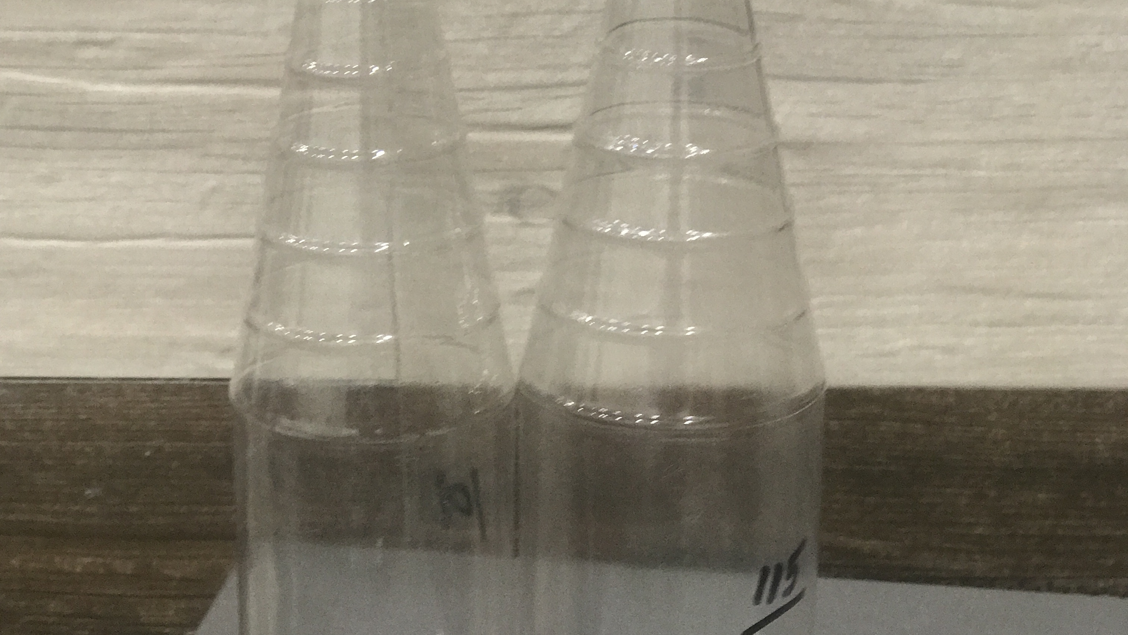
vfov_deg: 14.6
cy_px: 316
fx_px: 2483
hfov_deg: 25.6
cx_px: 565
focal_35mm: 83
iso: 160
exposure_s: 1/50
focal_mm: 6.6
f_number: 2.8
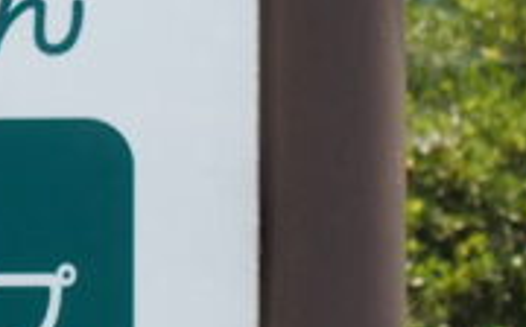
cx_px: -511
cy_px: 137
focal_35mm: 574
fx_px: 8218
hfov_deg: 3.6
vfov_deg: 2.3
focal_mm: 16.1
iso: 100
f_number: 3.5
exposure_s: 1/400
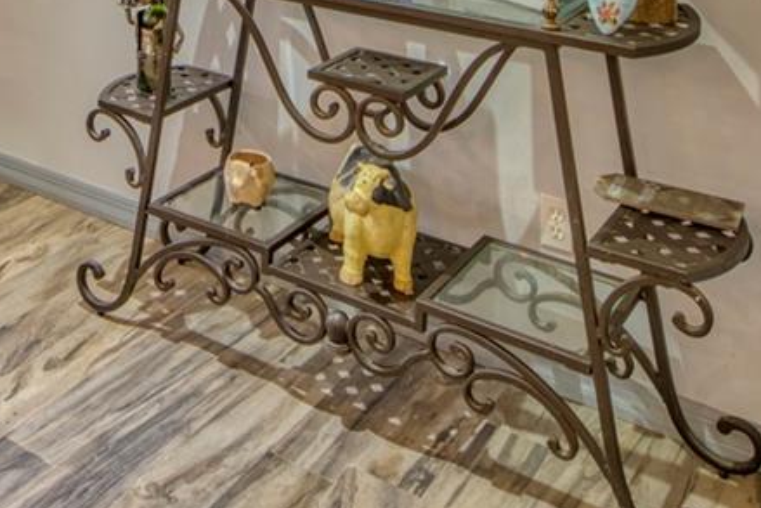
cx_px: 166
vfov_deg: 22.0
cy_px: -251
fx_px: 1078
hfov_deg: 37.6
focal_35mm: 51
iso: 100
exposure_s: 1/4
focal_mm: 14
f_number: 8
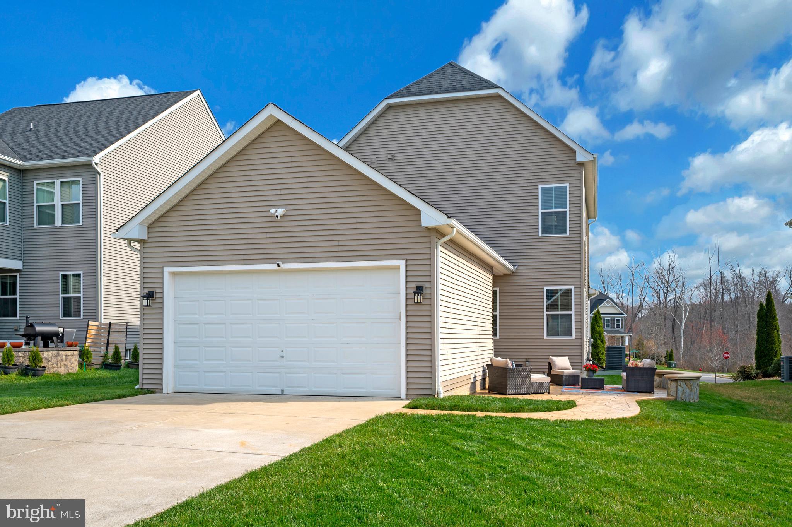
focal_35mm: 30
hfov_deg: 62.0
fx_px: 659
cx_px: 396
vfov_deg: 43.5
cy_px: 264
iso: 100
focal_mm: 30
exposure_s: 1/400
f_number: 7.1
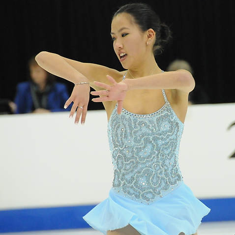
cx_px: 157
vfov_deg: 4.1
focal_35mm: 426
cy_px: 116
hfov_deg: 4.1
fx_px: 3272
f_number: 5.6
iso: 3200
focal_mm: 200
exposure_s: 1/500
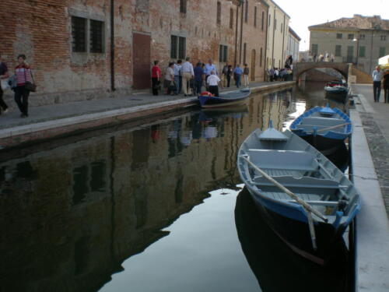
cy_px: 146
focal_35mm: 38
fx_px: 427
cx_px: 194
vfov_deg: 37.7
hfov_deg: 49.0
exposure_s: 1/158
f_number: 4.6
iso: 50
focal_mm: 6.3
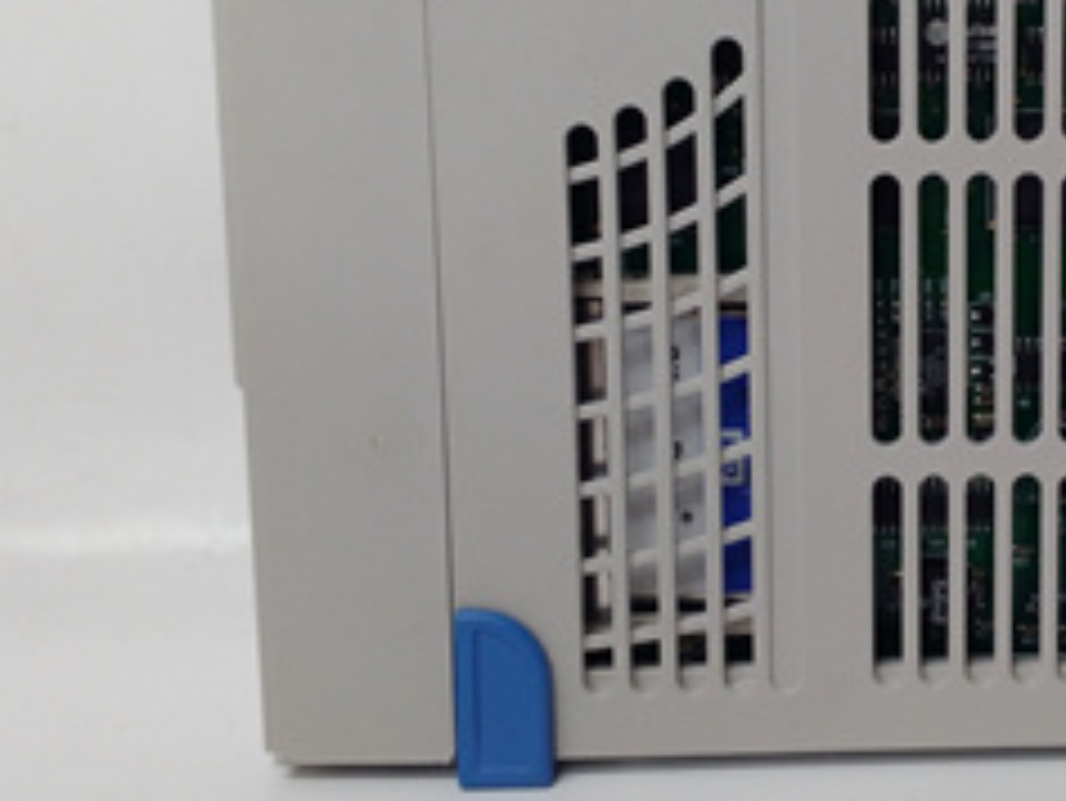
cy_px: 308
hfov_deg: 32.4
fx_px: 1756
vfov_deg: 25.6
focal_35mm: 57
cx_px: 922
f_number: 2
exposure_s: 1/30
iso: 133
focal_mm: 3.79
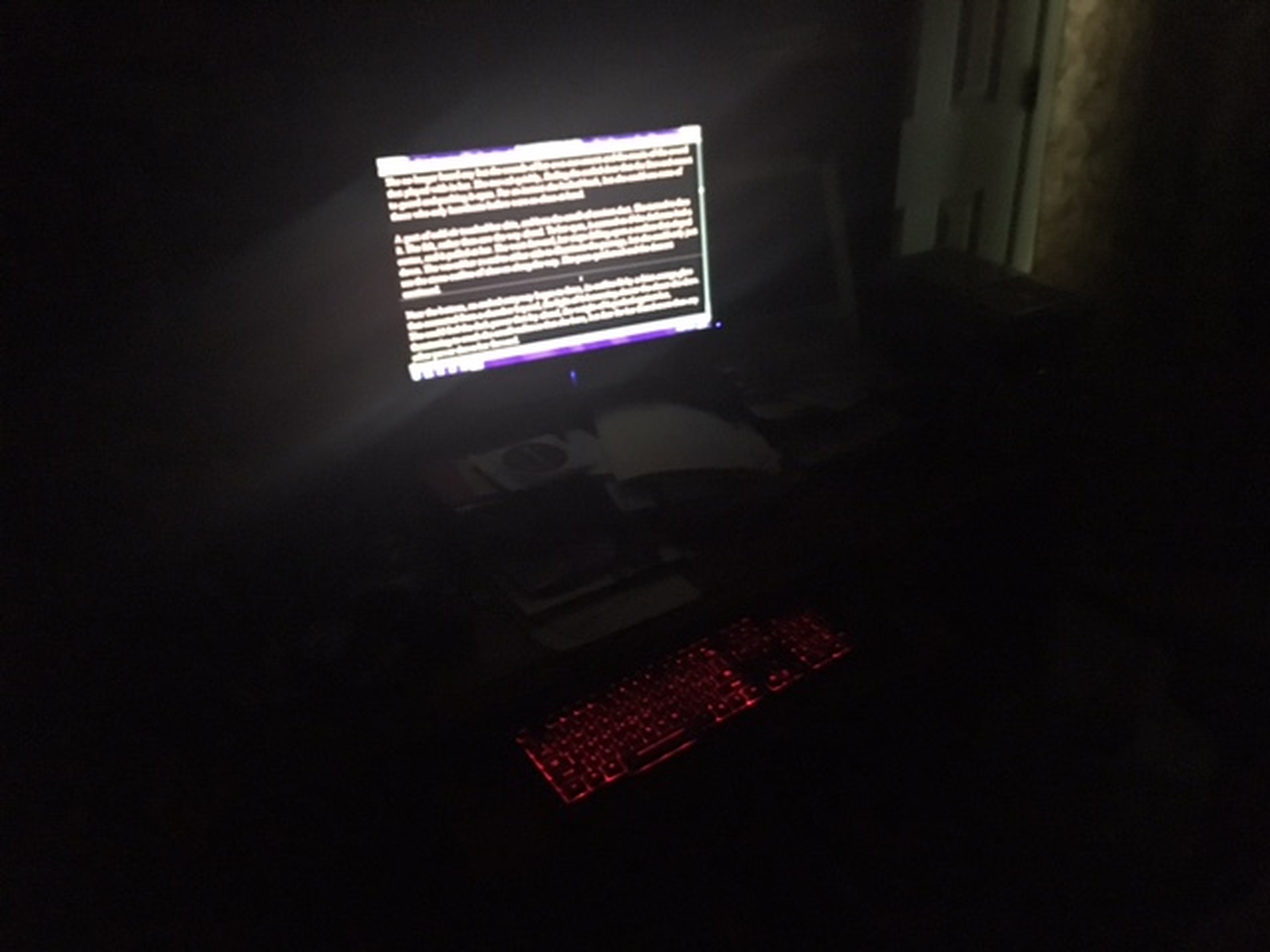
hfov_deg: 61.7
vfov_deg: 48.2
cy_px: 476
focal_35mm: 29
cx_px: 635
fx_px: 1064
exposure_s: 1/15
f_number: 2.2
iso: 2000
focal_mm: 4.15
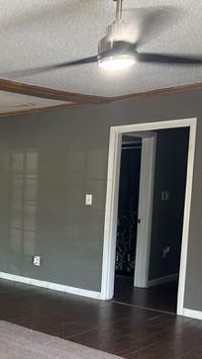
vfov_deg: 40.9
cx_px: -85
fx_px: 476
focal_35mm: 50
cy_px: 236
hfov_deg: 20.9
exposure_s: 1/60
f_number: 1.5
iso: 250
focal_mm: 5.7
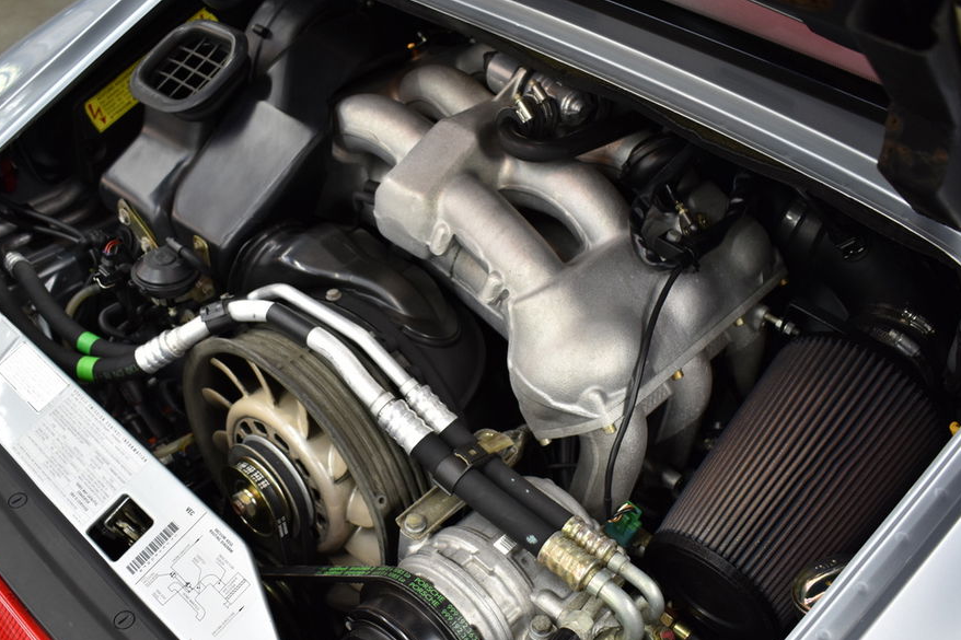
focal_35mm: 35
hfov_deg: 54.3
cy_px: 363
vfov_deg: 37.8
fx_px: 934
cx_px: 421
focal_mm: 20
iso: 450
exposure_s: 1/30
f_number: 3.8
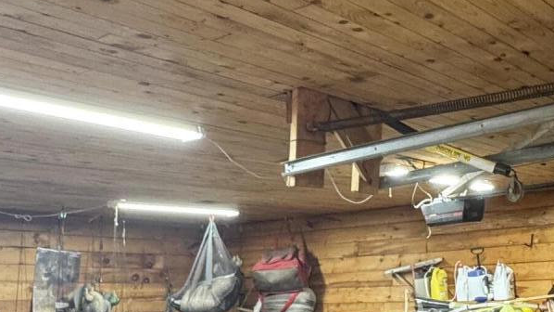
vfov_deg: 23.2
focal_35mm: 51
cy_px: 241
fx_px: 749
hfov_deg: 39.5
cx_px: 418
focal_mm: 2.22
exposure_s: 1/60
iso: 400
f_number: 2.2
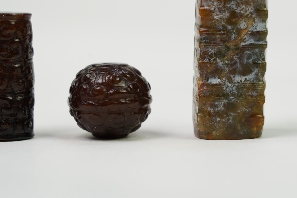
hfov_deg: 12.6
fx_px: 1345
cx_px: 175
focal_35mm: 163
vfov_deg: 8.4
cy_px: 55
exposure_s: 1/100
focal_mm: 105
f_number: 8
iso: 500
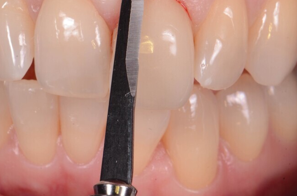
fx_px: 1808
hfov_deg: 9.4
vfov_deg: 6.2
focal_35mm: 220
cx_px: 116
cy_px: 79
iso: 200
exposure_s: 1/100
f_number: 25
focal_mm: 105
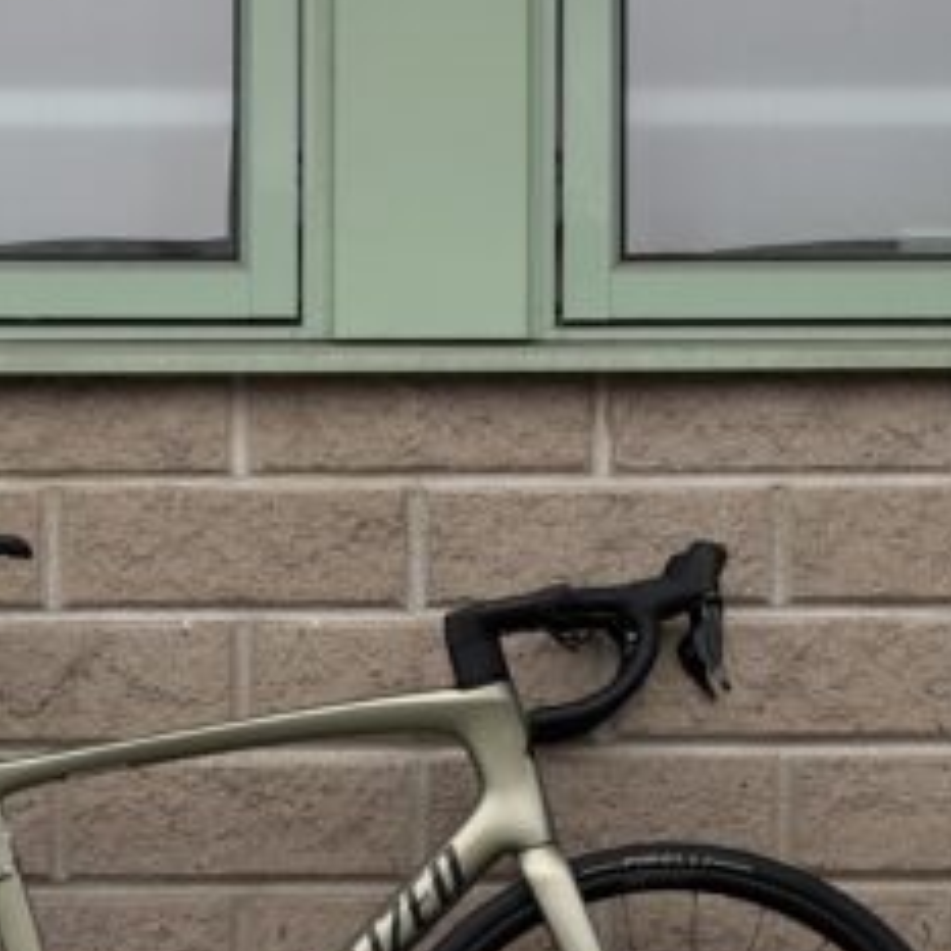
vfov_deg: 7.7
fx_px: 7087
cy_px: 624
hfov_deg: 7.7
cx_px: 241
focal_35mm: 228
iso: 50
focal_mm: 16.89
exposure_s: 1/381
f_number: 2.8
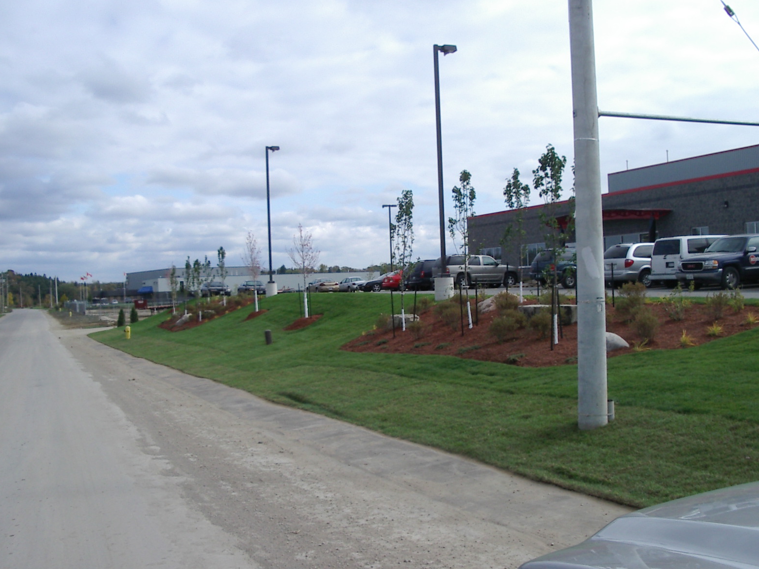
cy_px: 285
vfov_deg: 36.8
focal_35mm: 39
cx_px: 384
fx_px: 855
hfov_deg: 47.9
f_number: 4.8
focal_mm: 5.8
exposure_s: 1/400
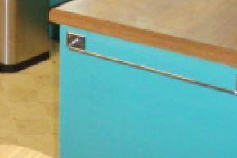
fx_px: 678
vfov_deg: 12.3
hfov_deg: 17.9
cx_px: -111
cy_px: -119
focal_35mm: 103
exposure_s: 1/30
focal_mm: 5
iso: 200
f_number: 3.5
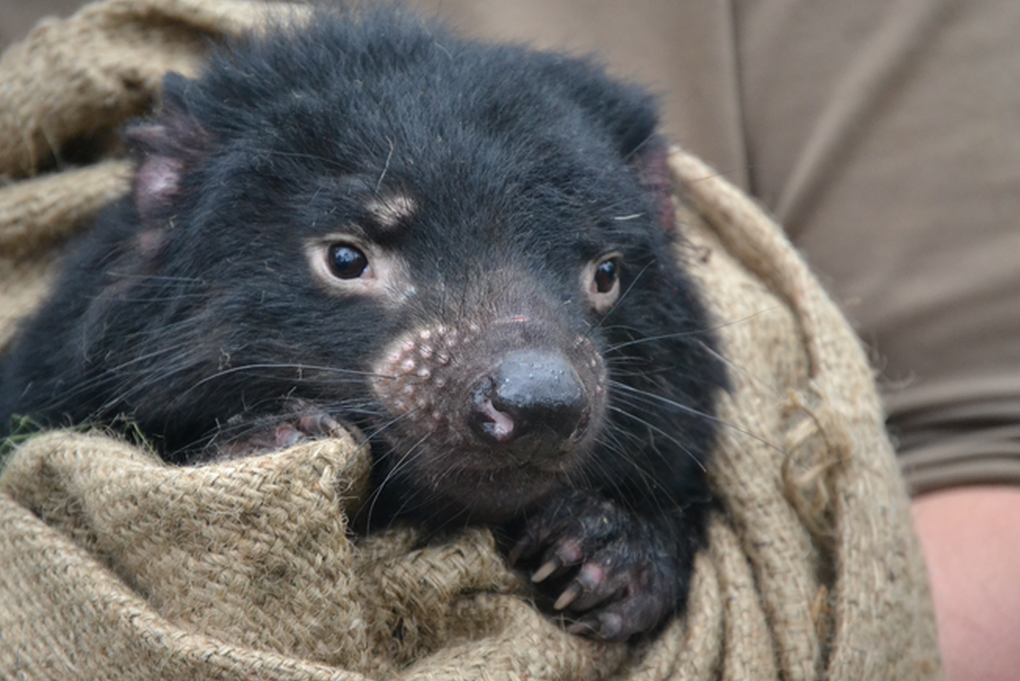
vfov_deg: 4.3
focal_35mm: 322
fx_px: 9125
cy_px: 350
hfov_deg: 6.4
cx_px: 476
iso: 2500
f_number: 5.6
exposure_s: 1/500
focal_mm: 200
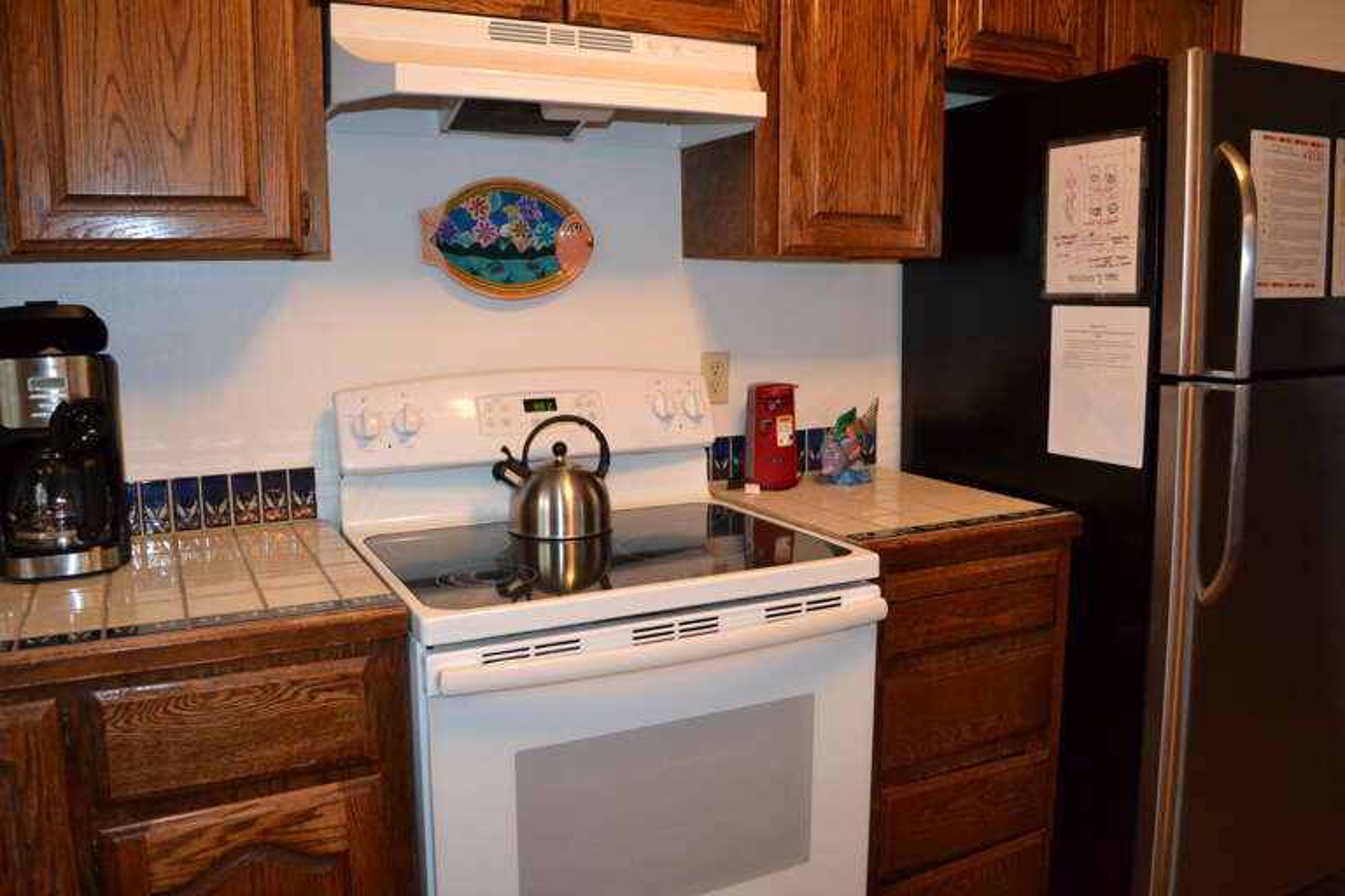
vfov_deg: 47.9
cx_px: 672
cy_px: 448
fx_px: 1009
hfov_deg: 67.4
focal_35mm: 27
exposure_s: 1/60
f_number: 3.5
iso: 2000
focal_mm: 18
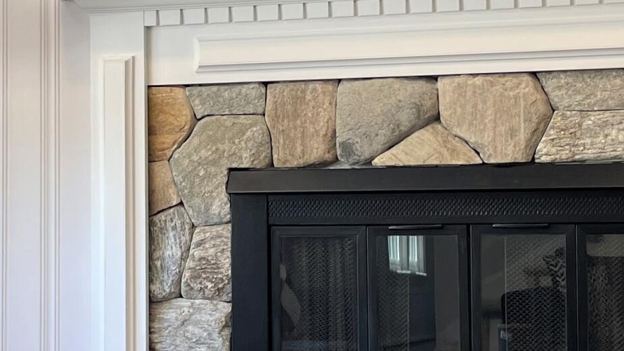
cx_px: 251
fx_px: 1522
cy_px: 167
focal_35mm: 92
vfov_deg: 13.2
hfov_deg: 23.1
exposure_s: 1/120
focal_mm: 4.2
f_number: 1.6
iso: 40
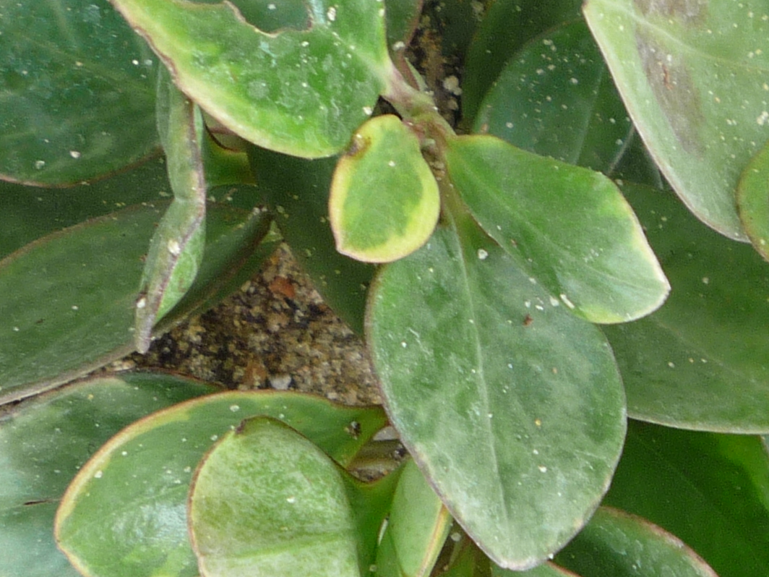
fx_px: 2266
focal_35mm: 102
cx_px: 445
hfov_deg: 19.2
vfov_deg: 14.5
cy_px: 218
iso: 100
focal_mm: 5.2
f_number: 3.3
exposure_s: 1/30
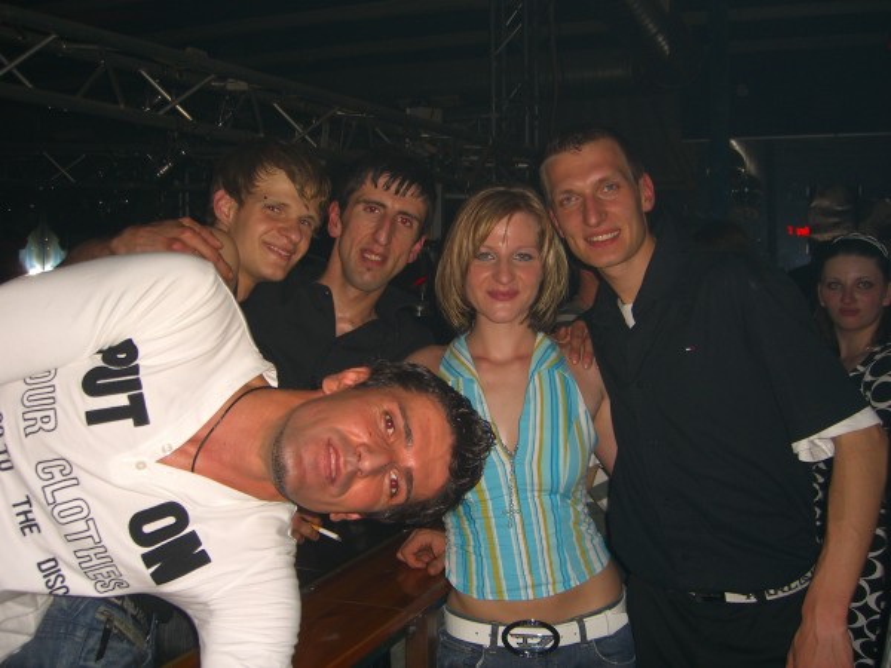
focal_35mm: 38
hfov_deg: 49.0
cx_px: 446
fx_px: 978
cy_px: 334
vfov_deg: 37.7
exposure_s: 1/60
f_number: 2.8
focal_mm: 7.9
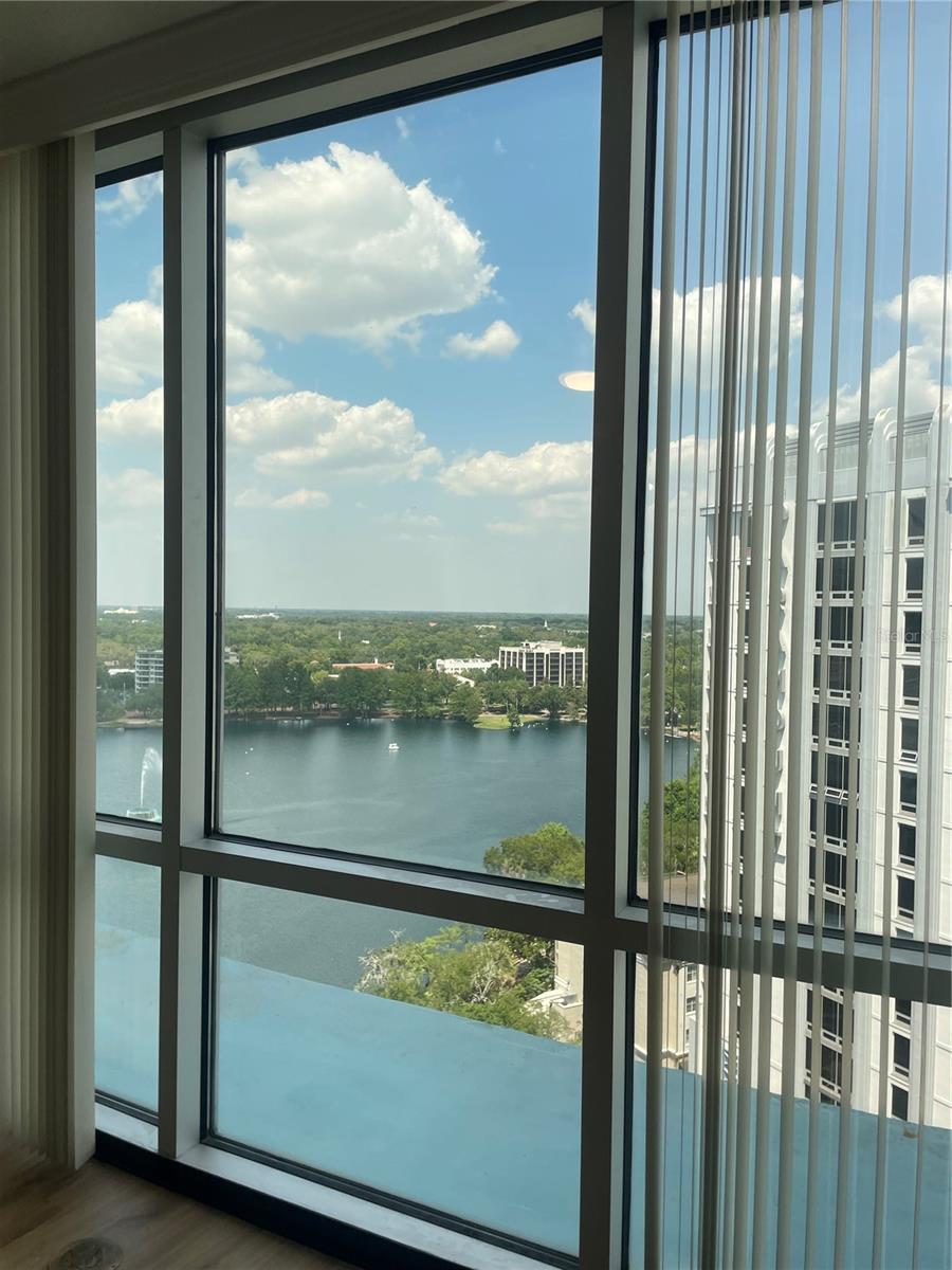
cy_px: 635
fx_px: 953
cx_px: 476
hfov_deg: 53.1
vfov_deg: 67.3
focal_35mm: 26
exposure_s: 1/720
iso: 32
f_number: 1.6
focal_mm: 4.2
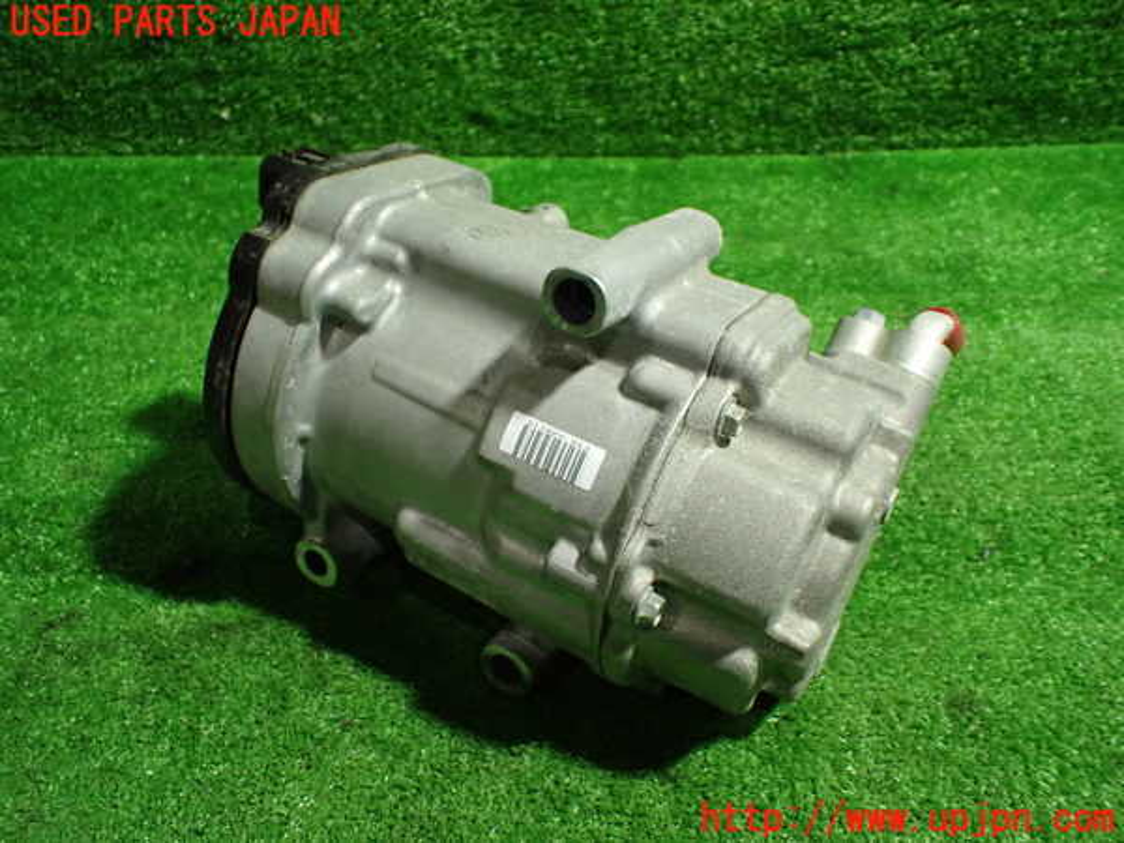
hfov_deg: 60.0
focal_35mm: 30
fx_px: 974
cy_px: 422
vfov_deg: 46.8
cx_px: 562
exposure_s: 1/80
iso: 800
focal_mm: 5.4
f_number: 2.3
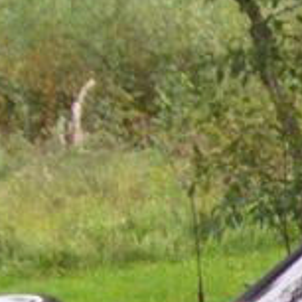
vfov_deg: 12.8
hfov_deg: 11.7
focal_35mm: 133
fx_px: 1313
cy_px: 355
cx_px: 608
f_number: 2.7
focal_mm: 6
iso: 200
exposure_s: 1/112
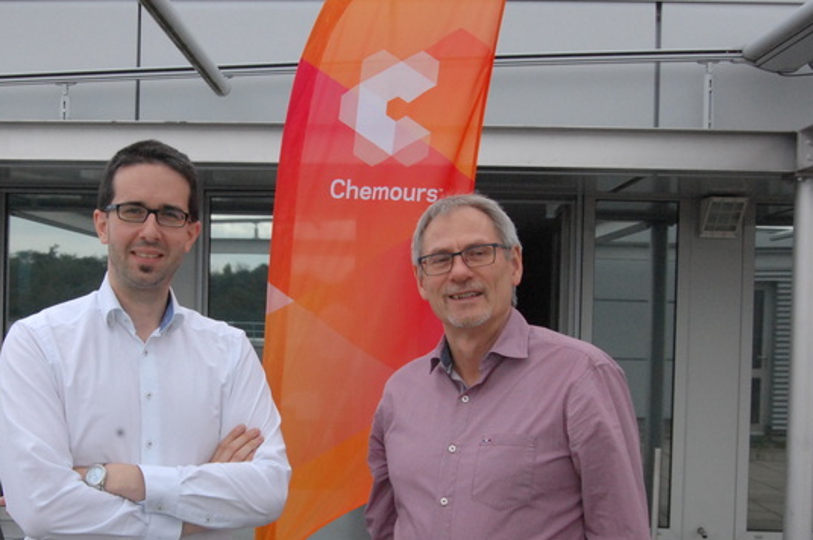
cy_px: 331
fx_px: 1195
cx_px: 290
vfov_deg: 25.4
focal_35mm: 53
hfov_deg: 37.3
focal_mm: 26
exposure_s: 1/640
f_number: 13
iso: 1600
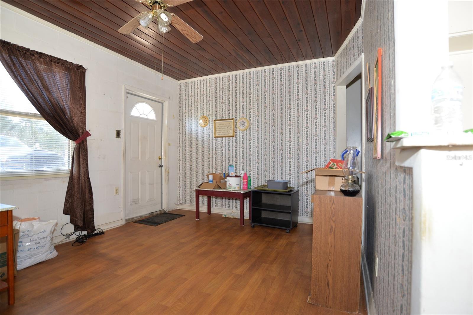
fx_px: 237
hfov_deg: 90.0
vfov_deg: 67.4
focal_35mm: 18
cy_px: 158
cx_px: 236
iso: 800
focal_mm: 18
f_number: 4
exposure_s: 1/60
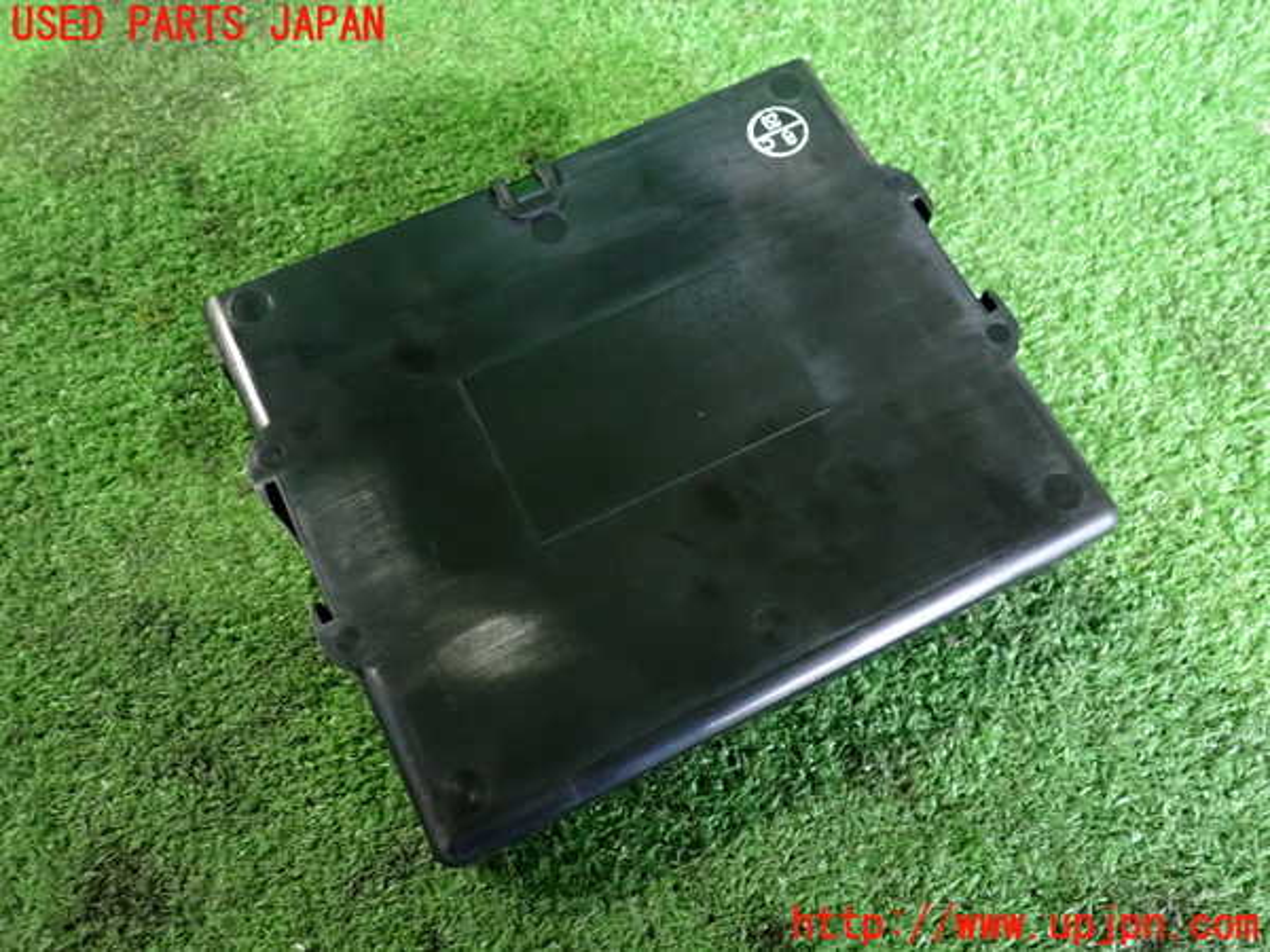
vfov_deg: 46.8
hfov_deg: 60.0
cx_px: 635
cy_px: 476
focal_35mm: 30
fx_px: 1101
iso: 800
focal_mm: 5.4
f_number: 2.3
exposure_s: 1/30
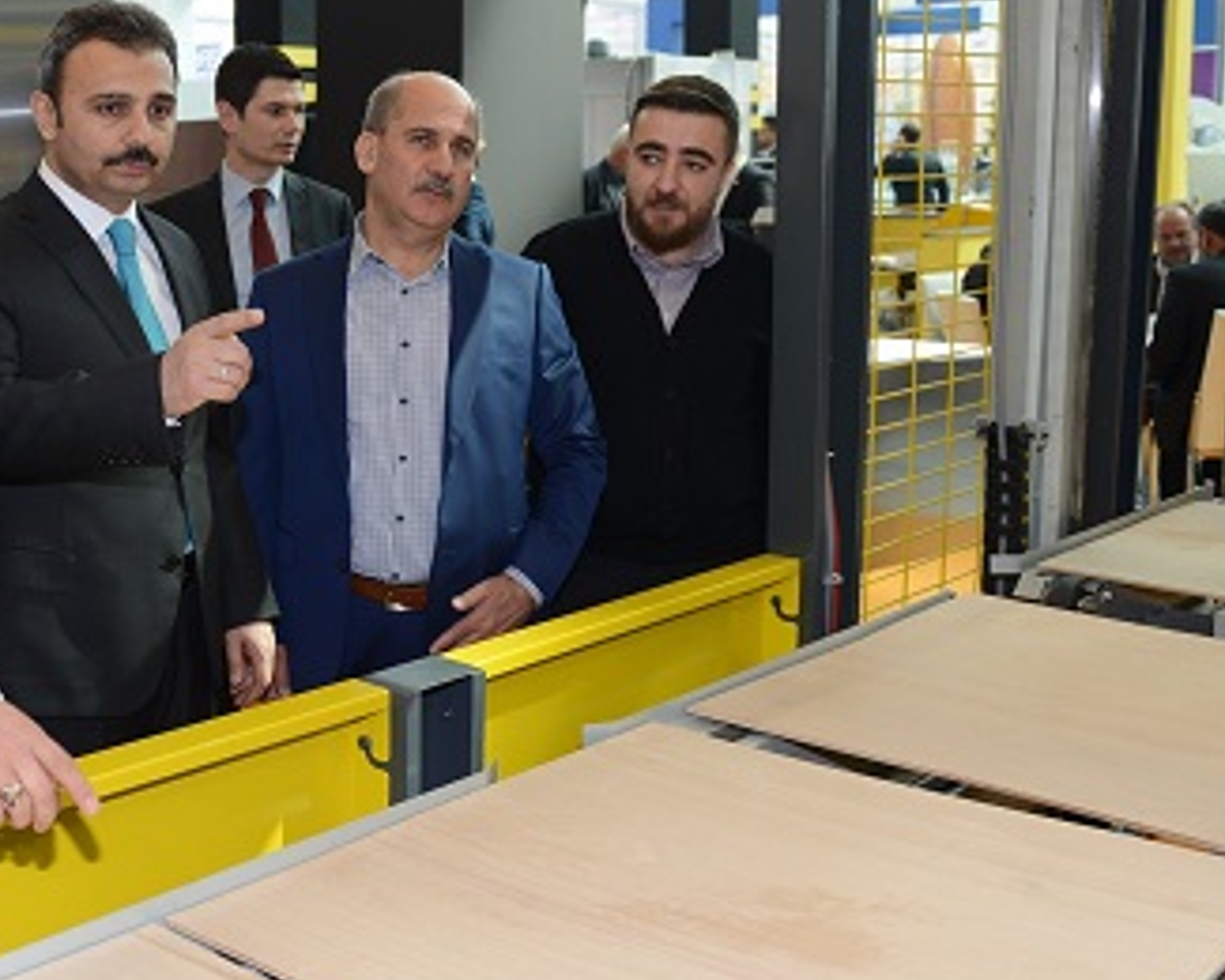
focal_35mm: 45
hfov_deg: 38.6
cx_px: 143
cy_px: 386
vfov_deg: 33.3
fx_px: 1631
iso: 320
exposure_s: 1/200
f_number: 3.5
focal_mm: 24
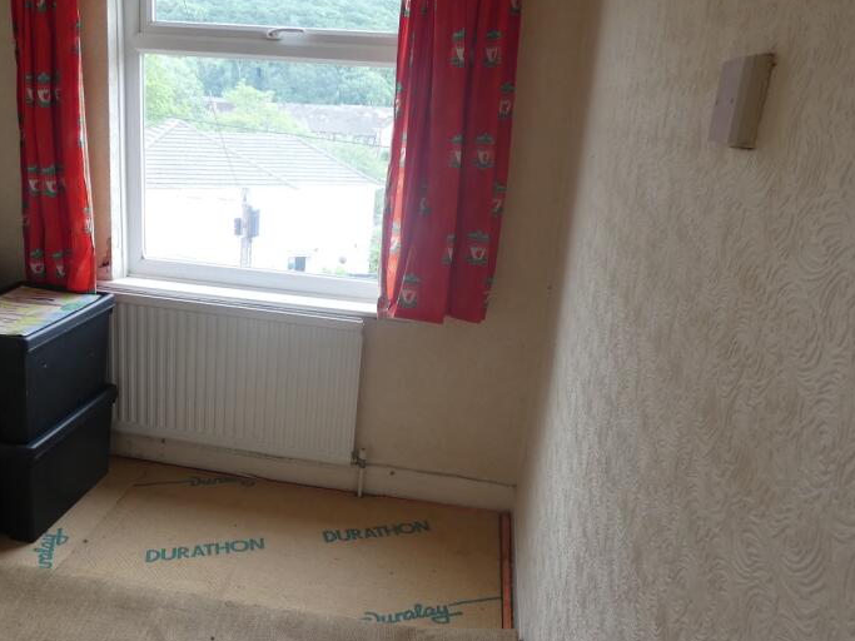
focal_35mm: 30
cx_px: 337
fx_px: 741
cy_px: 328
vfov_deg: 46.8
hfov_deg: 59.4
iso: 80
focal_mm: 3.6
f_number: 2.8
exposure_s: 1/60
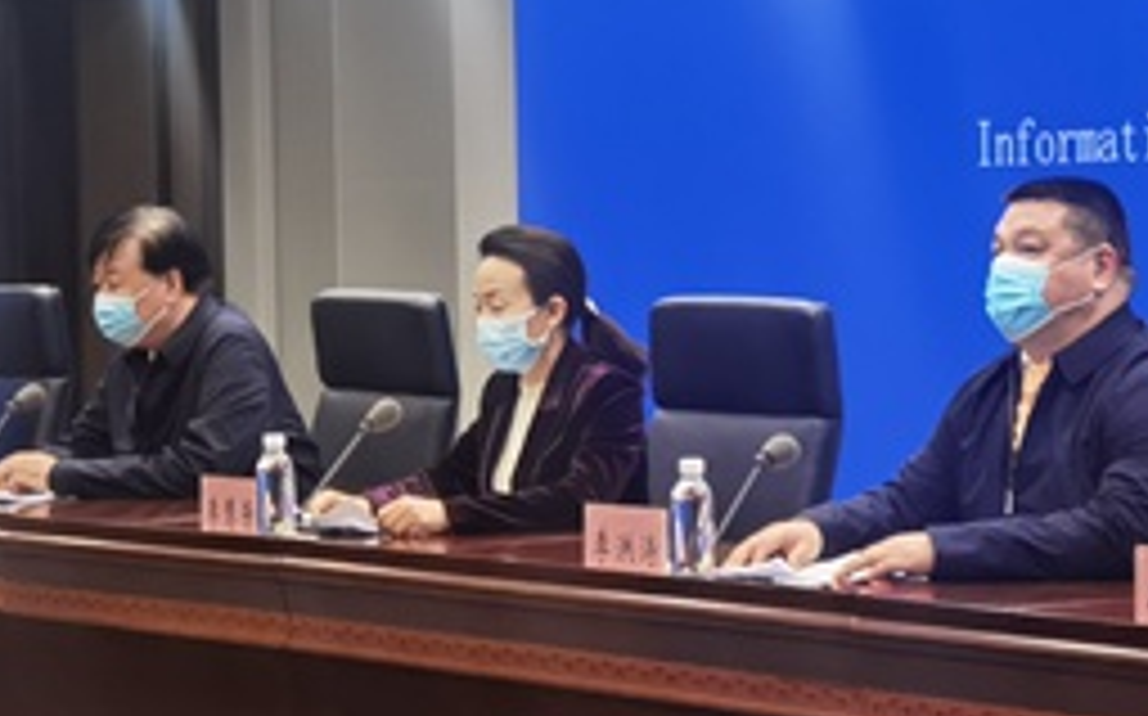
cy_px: 230
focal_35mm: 133
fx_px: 4158
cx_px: 851
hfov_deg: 15.7
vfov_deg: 9.8
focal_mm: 6.71
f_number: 1.9
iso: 50
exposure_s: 1/177
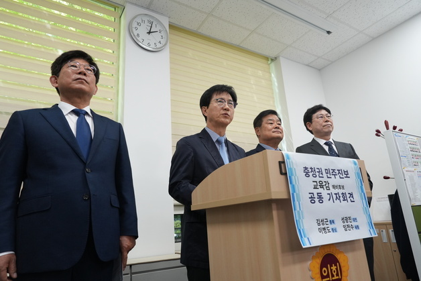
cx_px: 210
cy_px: 140
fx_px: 281
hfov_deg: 73.7
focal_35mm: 24
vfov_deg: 53.2
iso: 2500
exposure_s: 1/250
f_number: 5.6
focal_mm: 24
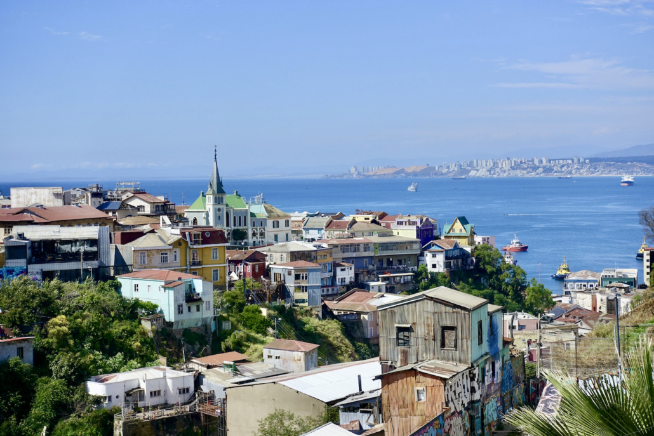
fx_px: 1272
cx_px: 327
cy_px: 218
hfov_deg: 28.8
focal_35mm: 70
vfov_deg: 19.5
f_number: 5.6
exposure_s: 1/80
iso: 125
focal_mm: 25.7
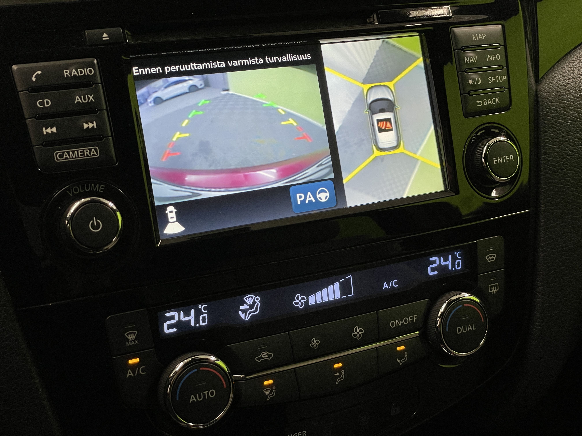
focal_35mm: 52
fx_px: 874
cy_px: 218
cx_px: 291
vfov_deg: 28.0
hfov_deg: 36.8
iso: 80
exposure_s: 1/100
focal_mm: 6
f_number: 2
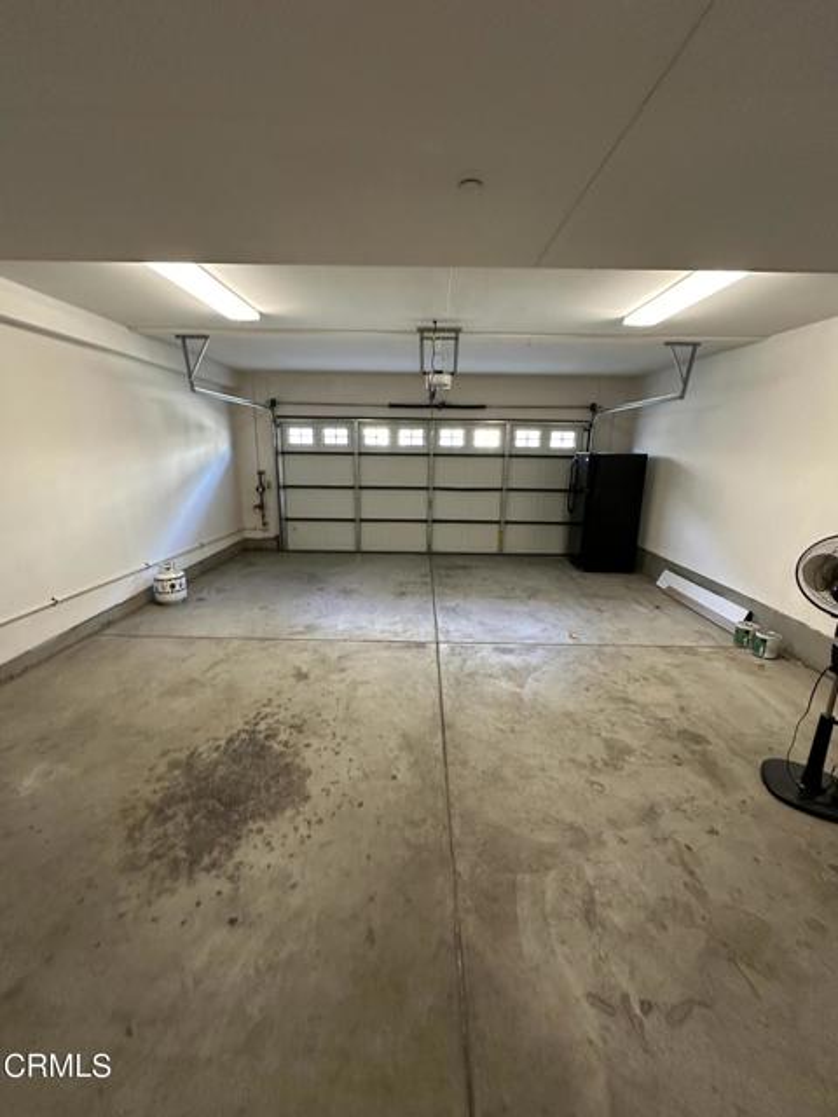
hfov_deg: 85.7
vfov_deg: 102.1
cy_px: 558
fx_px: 452
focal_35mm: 14
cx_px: 419
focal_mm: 2.22
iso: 500
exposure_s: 1/60
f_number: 2.2
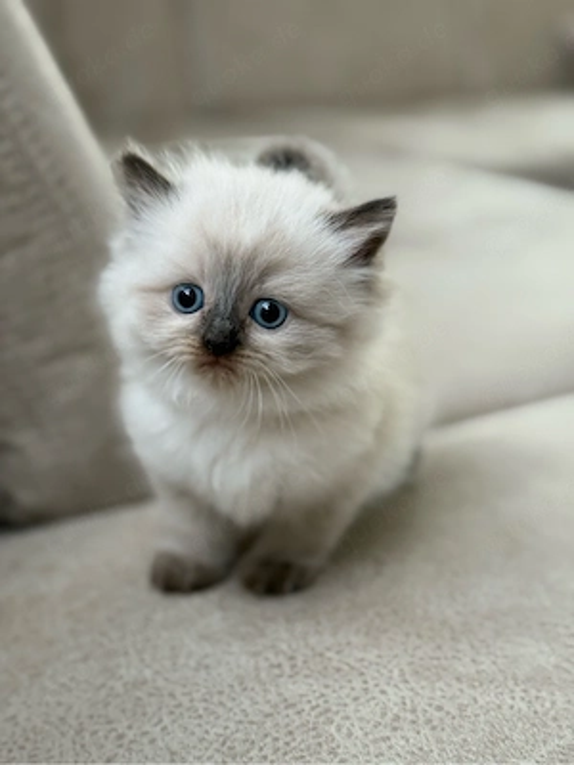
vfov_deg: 39.7
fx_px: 1061
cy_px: 382
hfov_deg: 30.3
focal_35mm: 48
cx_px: 287
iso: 125
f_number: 1.78
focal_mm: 6.76
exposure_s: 1/60
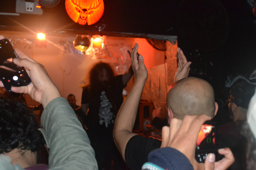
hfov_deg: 41.1
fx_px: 341
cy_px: 85
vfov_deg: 28.1
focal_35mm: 48
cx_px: 128
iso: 3200
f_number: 4.8
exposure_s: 1/60
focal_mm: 32
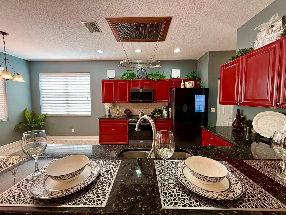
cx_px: 143
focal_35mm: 14
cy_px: 108
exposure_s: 1/60
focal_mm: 2.22
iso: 250
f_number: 2.2
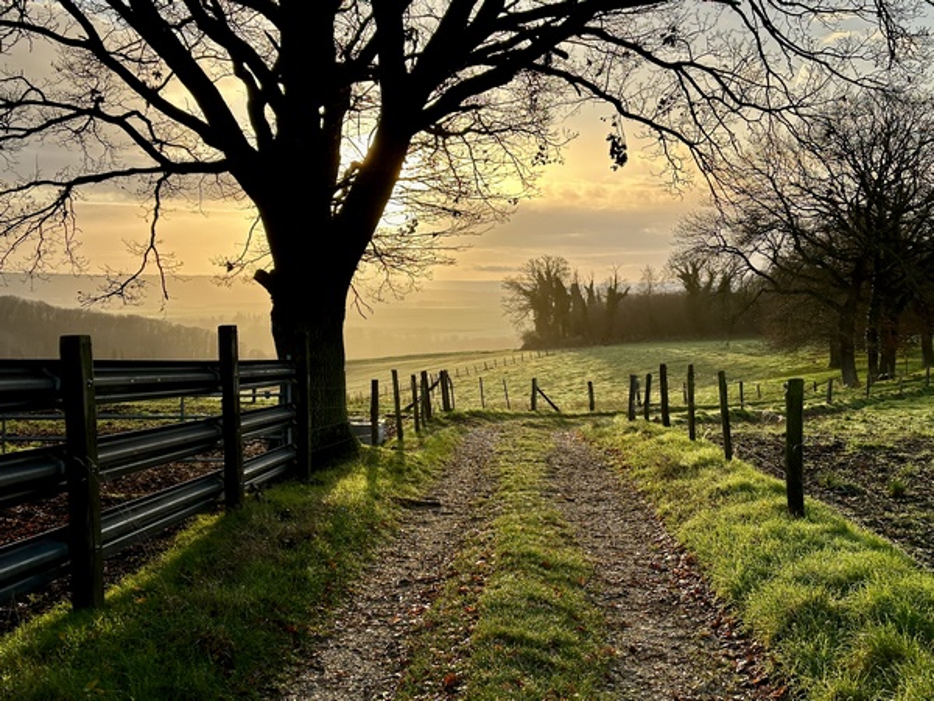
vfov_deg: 30.3
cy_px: 350
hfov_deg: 39.7
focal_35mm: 48
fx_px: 1295
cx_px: 467
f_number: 1.78
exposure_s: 1/2304
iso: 64
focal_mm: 6.86
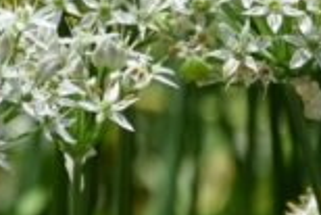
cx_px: 202
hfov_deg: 2.6
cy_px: -266
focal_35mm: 783
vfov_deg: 1.8
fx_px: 6993
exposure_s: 1/800
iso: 200
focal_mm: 105
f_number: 7.1
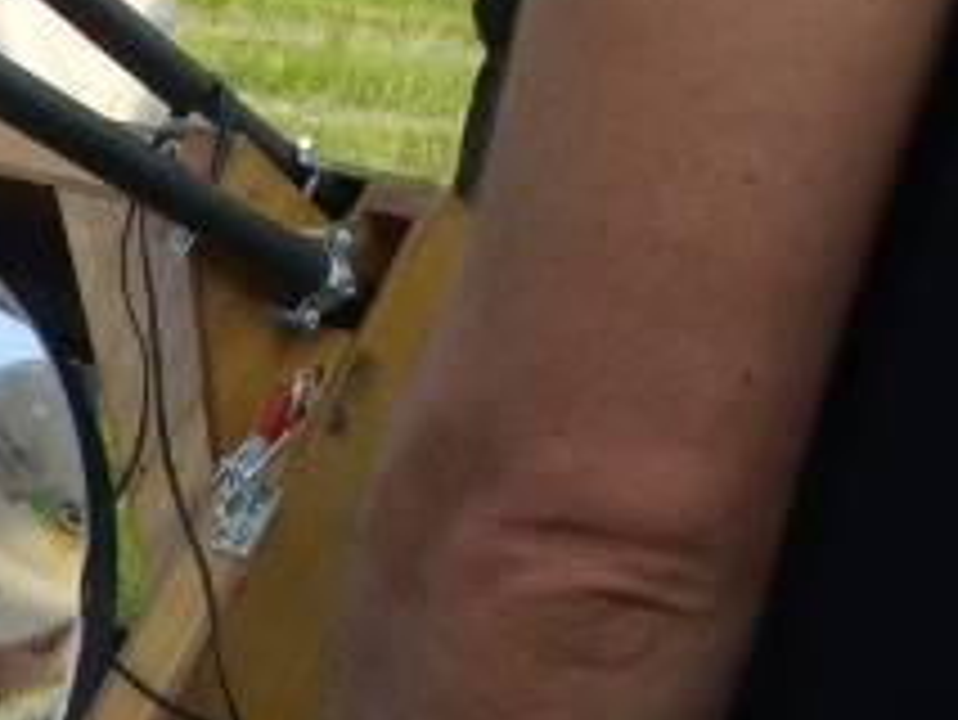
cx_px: -315
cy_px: 574
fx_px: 2880
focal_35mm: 104
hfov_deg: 17.6
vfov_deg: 14.2
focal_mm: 6
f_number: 4.8
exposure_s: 1/125
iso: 80
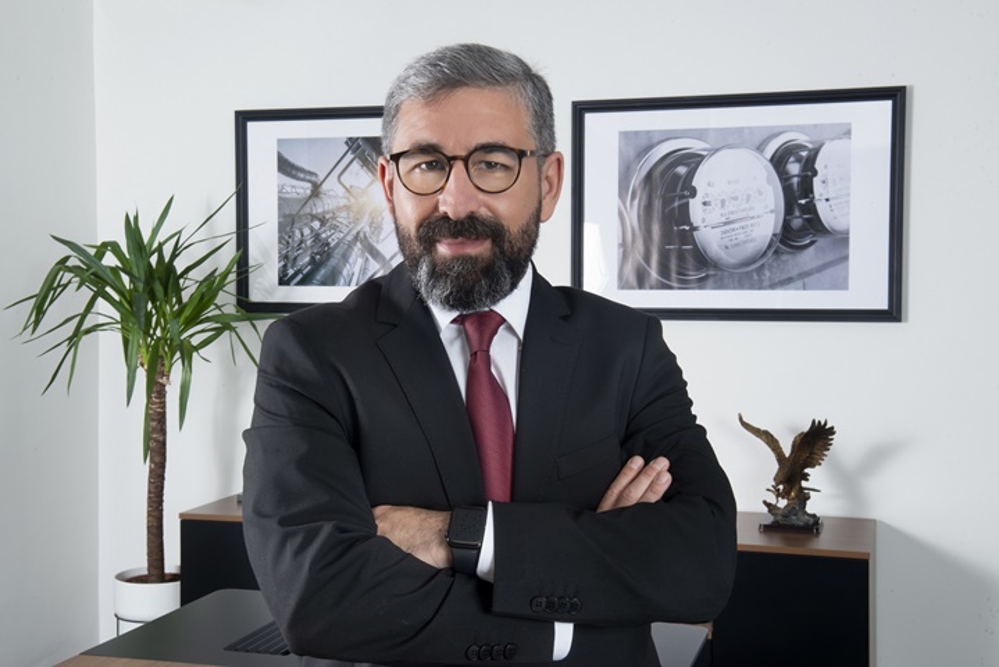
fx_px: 1332
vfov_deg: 28.1
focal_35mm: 48
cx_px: 500
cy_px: 334
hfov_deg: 41.1
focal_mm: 48
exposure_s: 1/100
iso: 250
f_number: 18
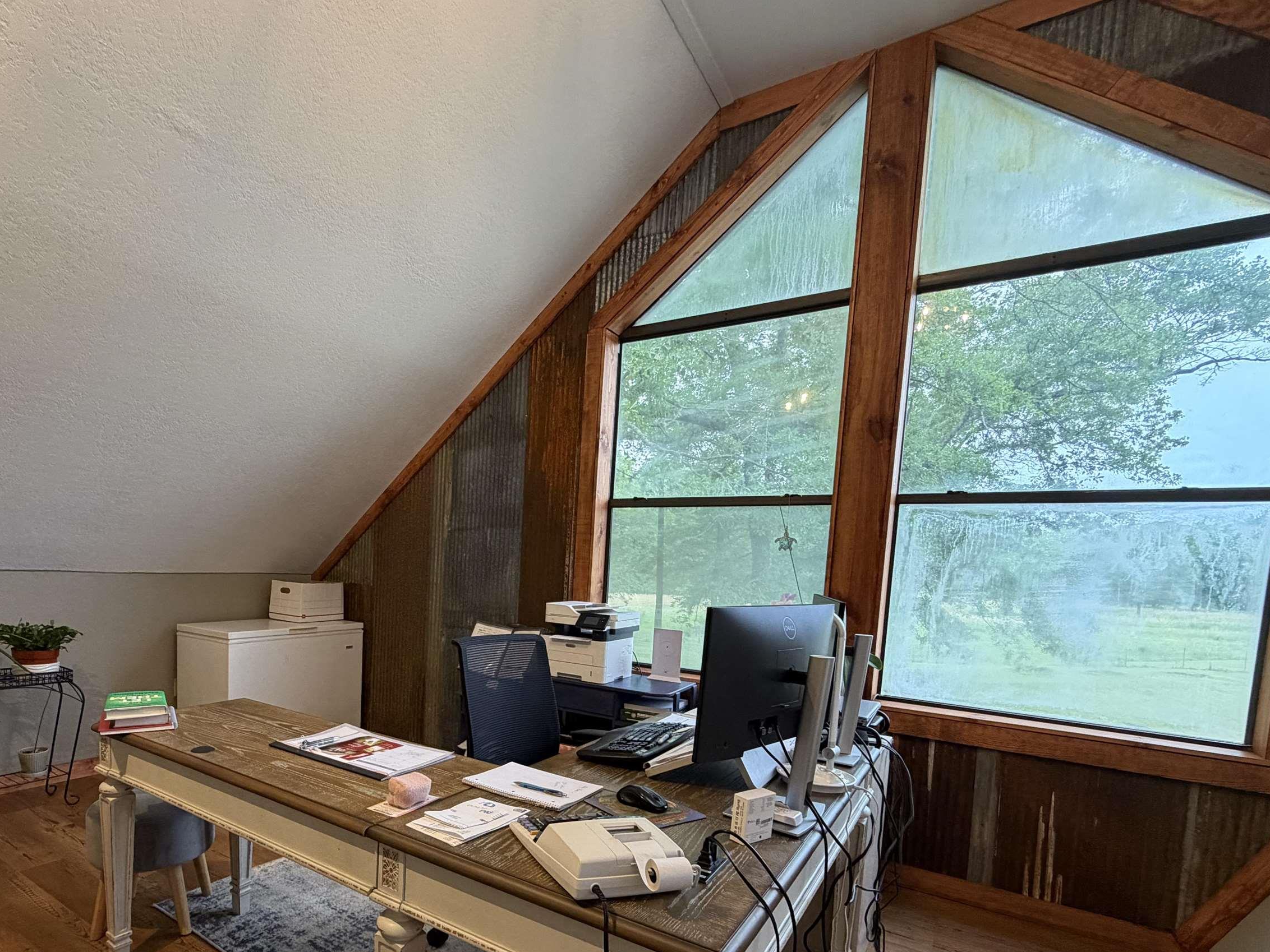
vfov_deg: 67.2
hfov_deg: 83.4
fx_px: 697
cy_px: 618
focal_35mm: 19
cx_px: 493
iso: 250
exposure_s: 1/60
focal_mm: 2.22
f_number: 2.2
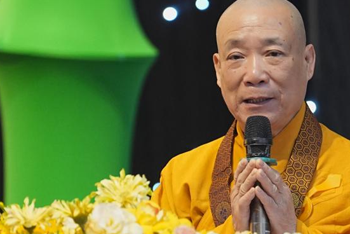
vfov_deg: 2.1
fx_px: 6352
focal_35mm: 653
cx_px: 222
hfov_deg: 3.2
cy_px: 152
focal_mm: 200
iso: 2500
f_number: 2.8
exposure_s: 1/100
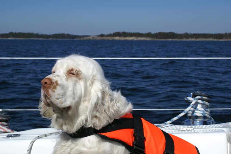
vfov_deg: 22.6
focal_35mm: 60
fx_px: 385
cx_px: 116
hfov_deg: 33.4
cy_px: 77
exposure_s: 1/250
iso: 100
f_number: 11
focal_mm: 40
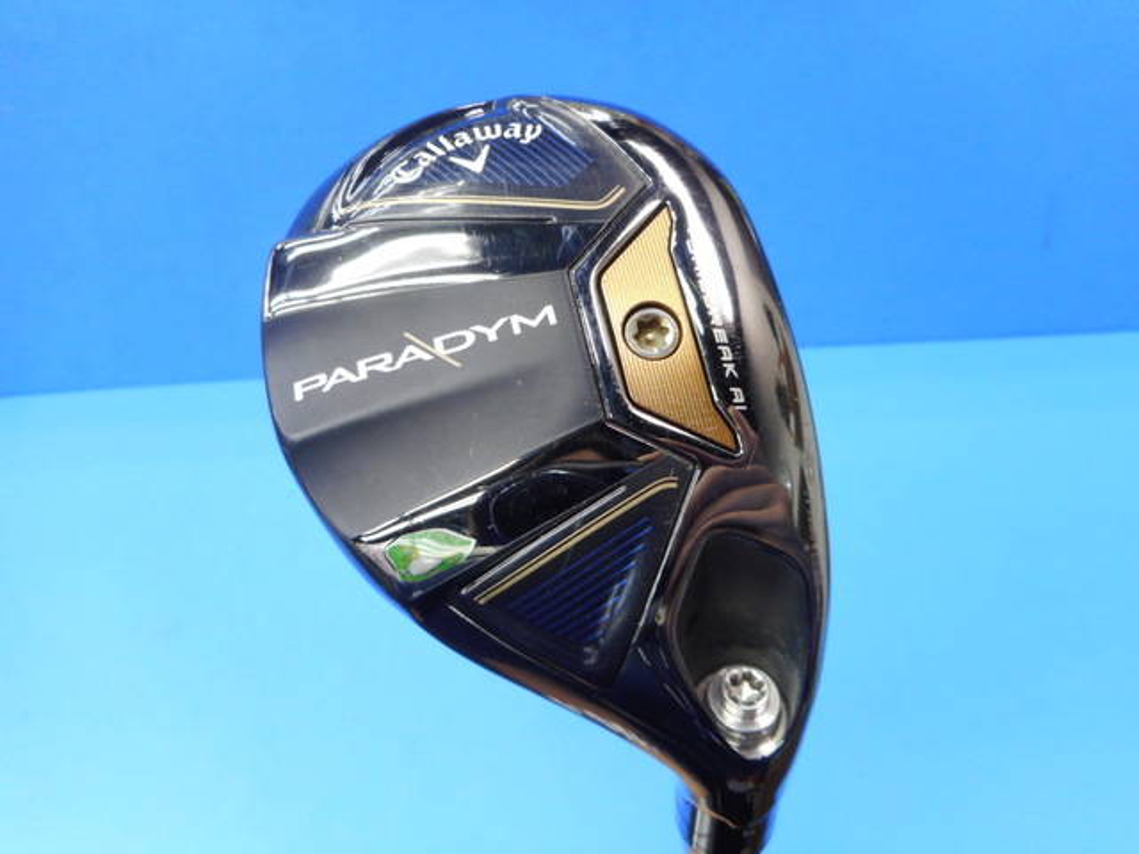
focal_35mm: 25
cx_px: 570
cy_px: 427
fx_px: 823
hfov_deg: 69.4
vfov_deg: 54.9
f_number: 3.7
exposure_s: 1/30
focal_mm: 4.5
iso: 200
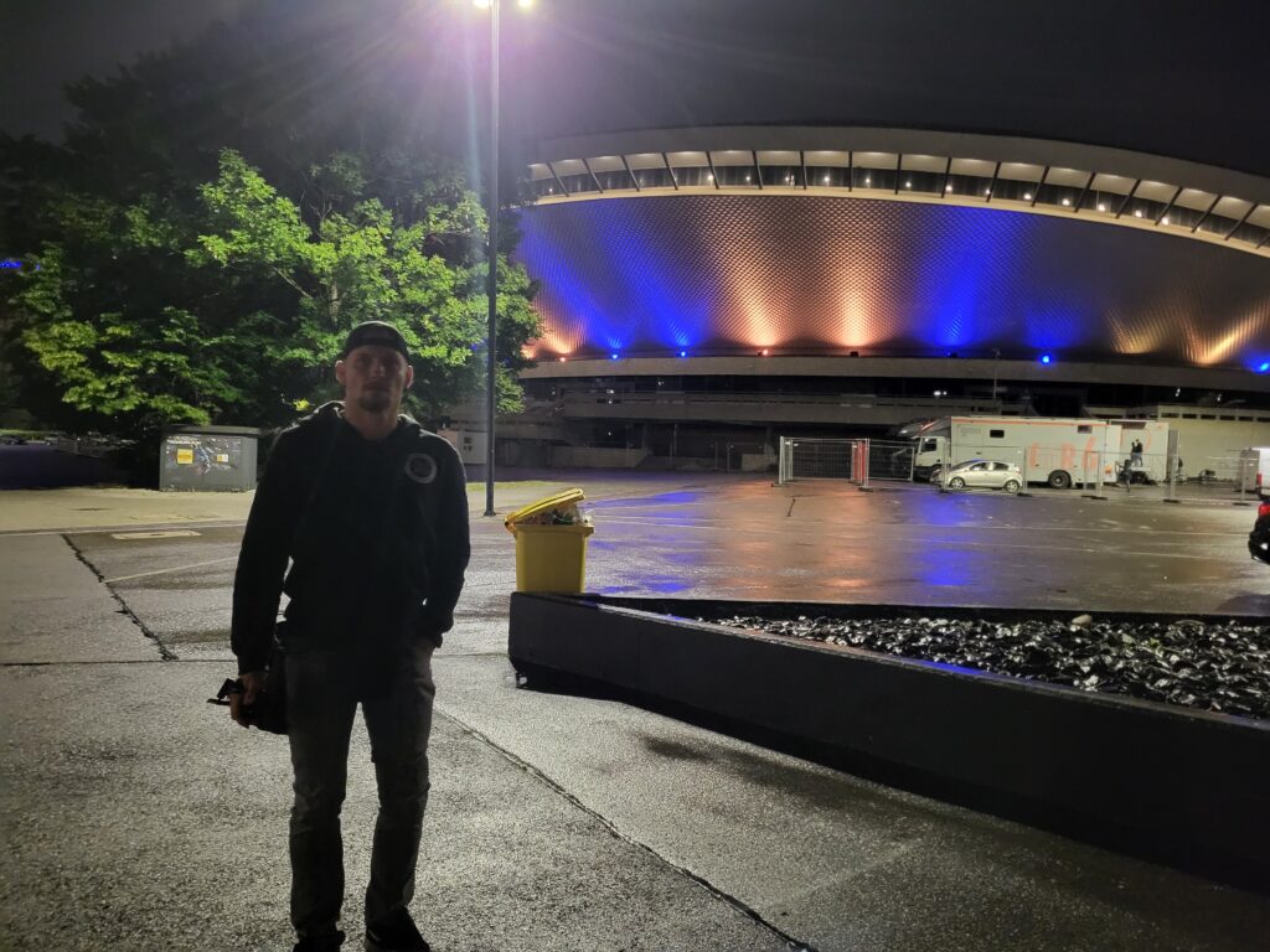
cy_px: 476
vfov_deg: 53.1
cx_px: 635
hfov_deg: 67.3
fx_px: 954
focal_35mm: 26
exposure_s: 1/25
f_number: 1.8
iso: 1000
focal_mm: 5.4
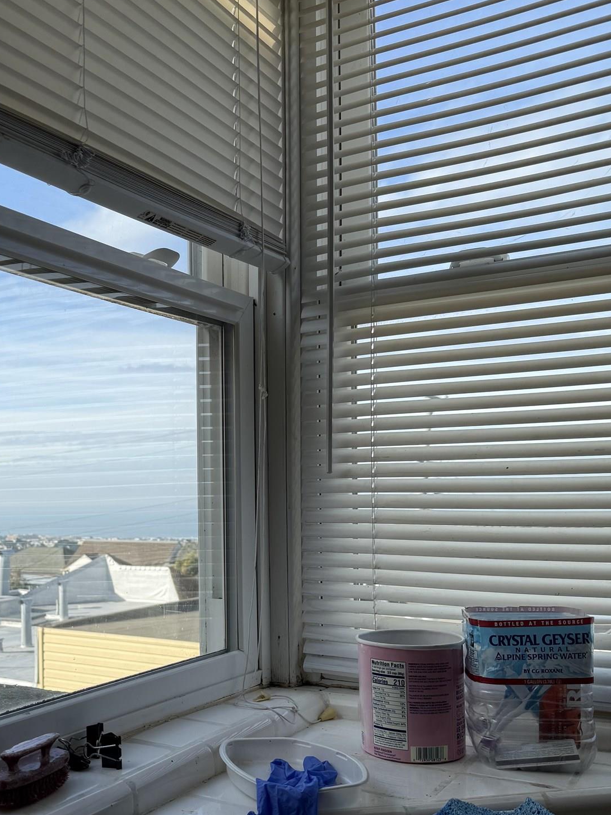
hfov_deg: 36.6
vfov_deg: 48.5
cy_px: 511
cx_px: 136
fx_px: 894
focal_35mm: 38
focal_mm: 6.76
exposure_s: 1/2445
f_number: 1.78
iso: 80
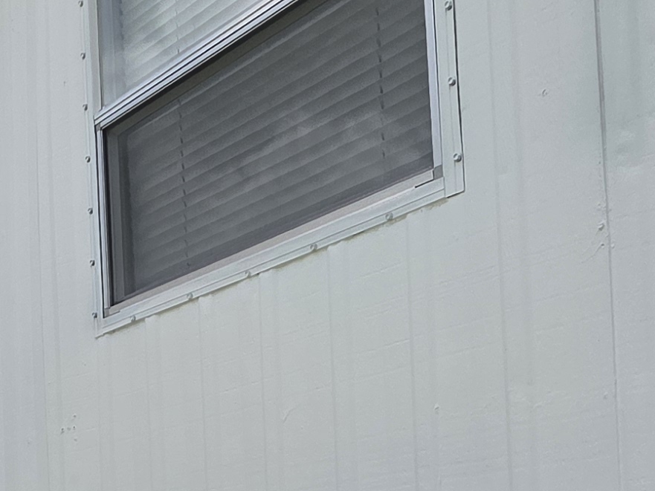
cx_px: 131
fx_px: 1117
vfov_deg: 22.7
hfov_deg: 31.8
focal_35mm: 59
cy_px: 602
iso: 40
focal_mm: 2.2
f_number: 1.9
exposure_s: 1/2890
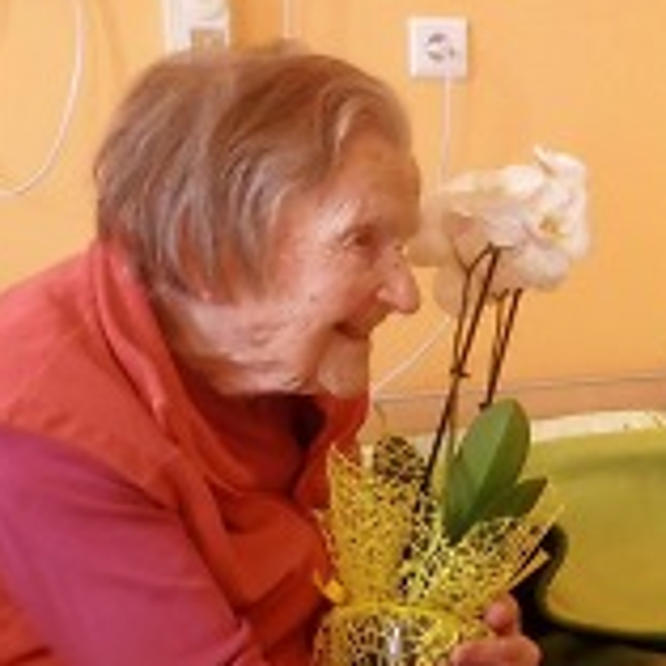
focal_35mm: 54
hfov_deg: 29.3
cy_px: 462
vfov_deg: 31.3
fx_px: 1175
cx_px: 687
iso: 80
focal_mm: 4.2
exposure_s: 1/30
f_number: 3
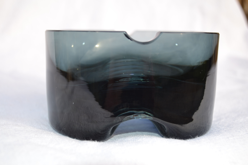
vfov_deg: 29.9
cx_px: 124
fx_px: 310
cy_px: 82
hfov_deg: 43.6
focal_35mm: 45
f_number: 4.5
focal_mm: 30
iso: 100
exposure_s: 1/160
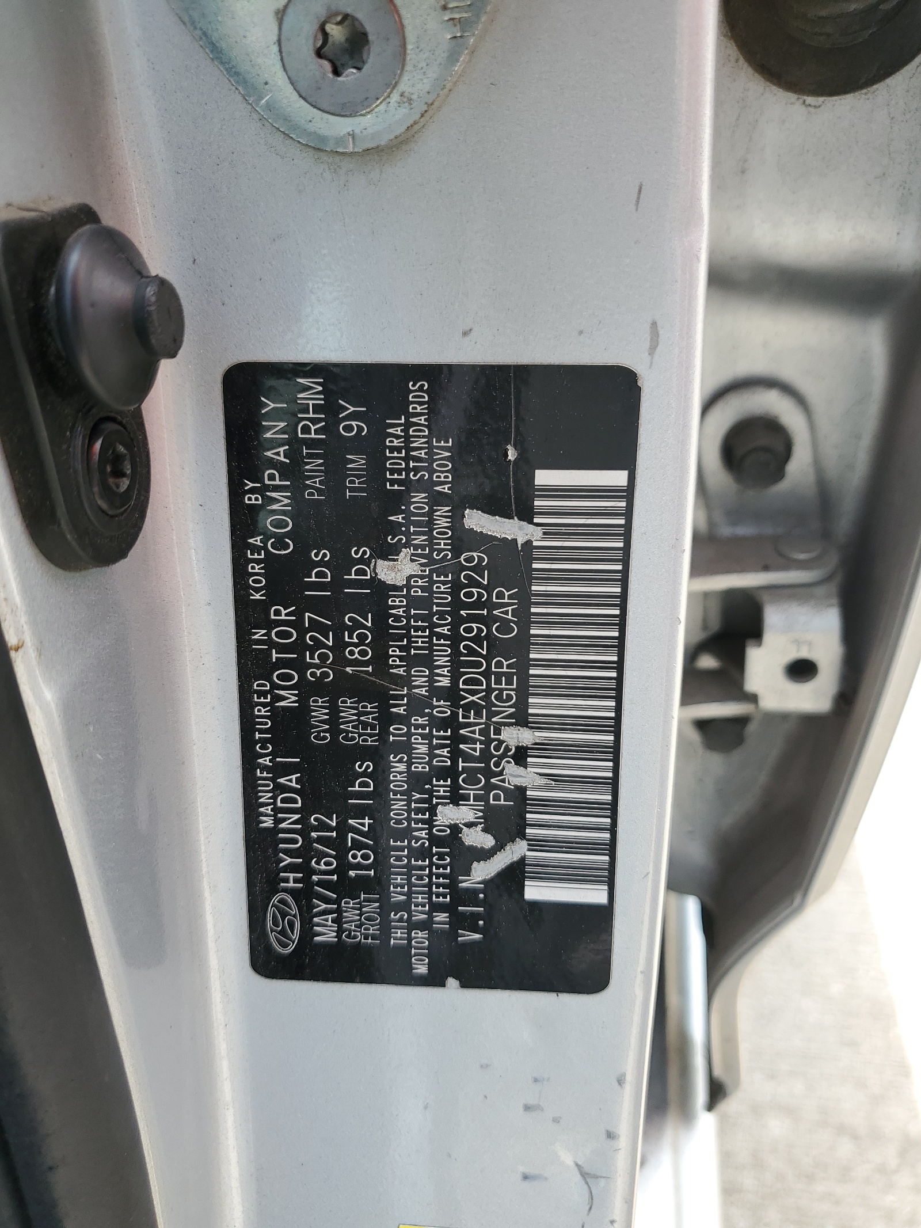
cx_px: 460
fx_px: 922
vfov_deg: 67.3
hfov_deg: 53.1
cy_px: 614
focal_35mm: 26
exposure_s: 1/476
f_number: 1.5
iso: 50
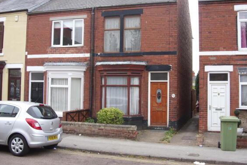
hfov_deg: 47.4
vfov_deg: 32.6
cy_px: 71
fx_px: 281
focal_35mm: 41
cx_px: 127
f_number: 2.8
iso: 50
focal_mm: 6.3
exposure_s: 1/209
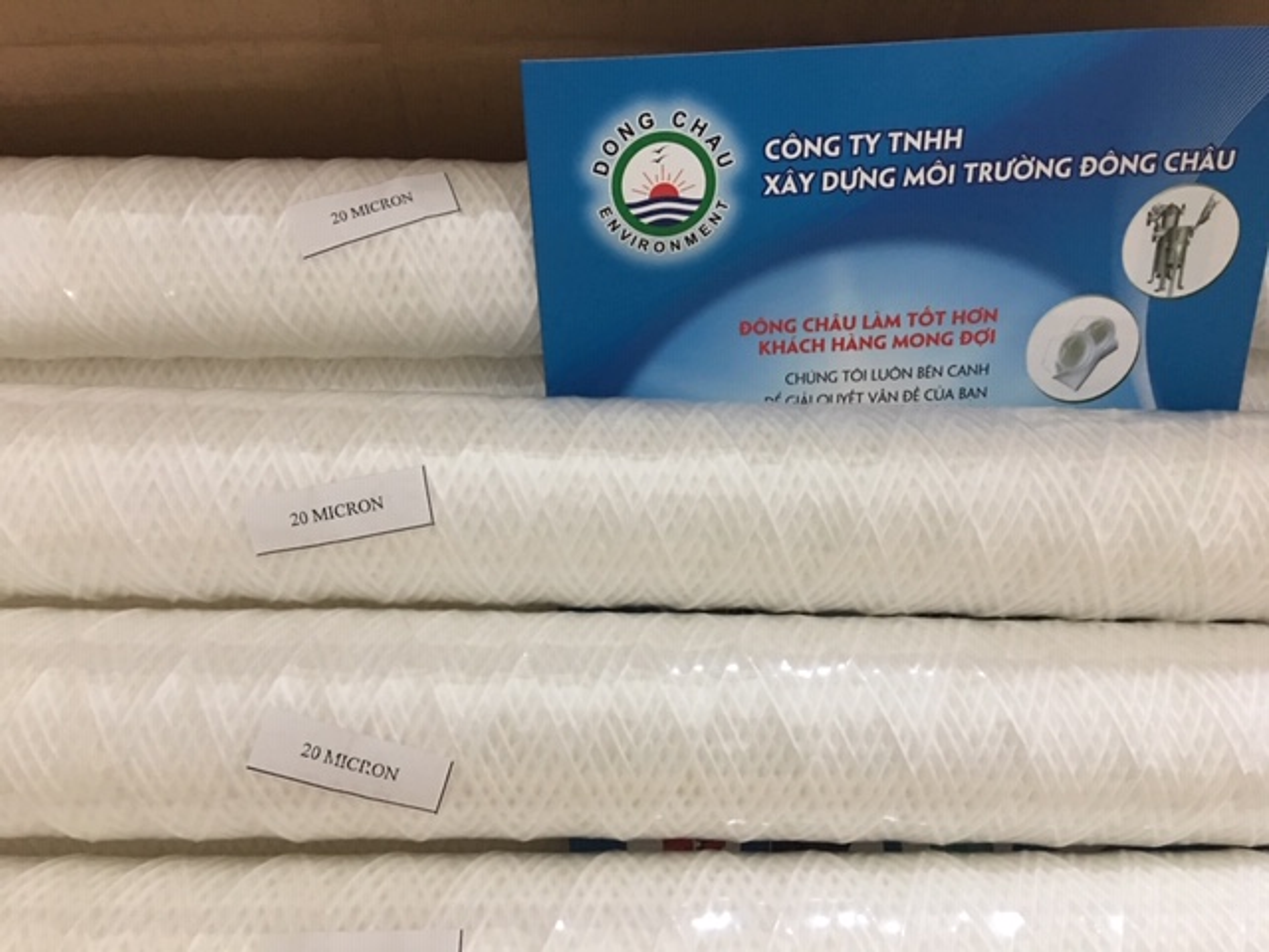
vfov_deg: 48.2
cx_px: 634
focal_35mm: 29
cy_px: 476
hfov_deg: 61.7
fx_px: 1063
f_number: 2.2
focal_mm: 4.15
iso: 100
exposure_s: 1/8
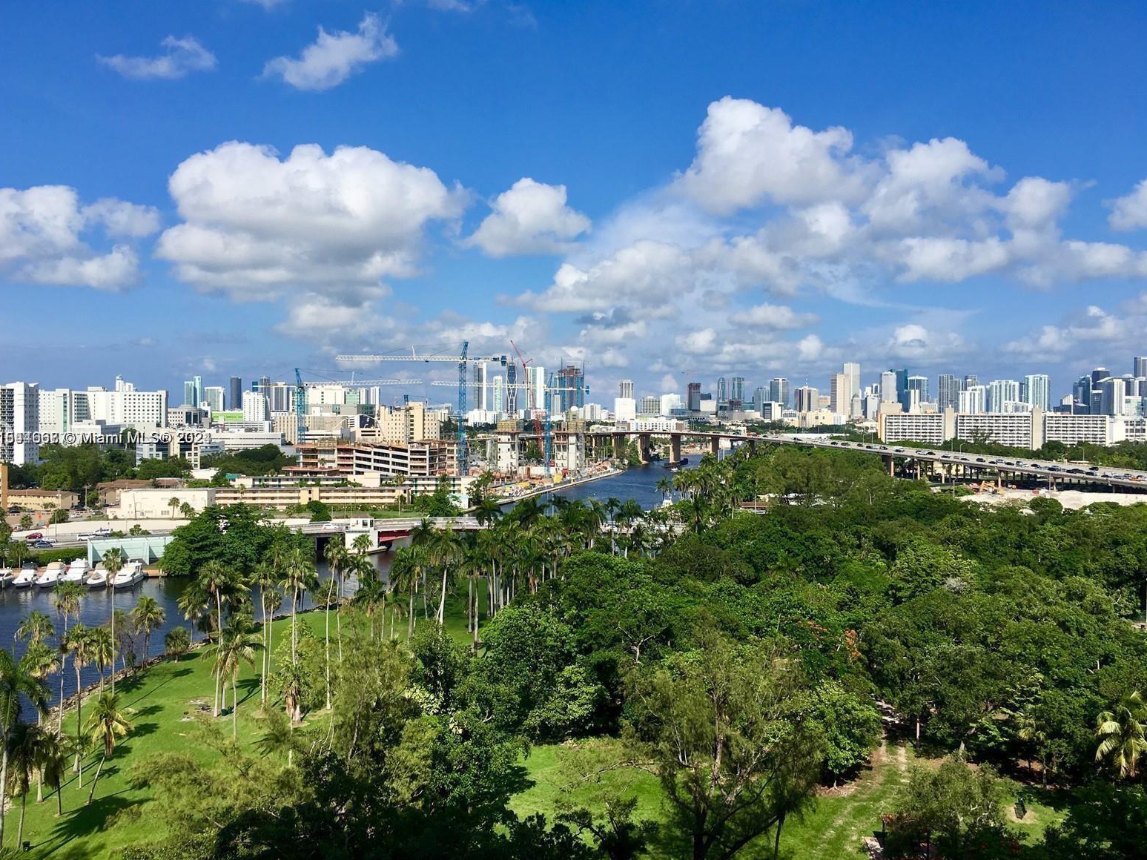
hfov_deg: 60.0
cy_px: 439
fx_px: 994
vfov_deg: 46.8
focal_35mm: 30
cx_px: 567
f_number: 2.2
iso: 25
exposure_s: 1/2137
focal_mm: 4.15
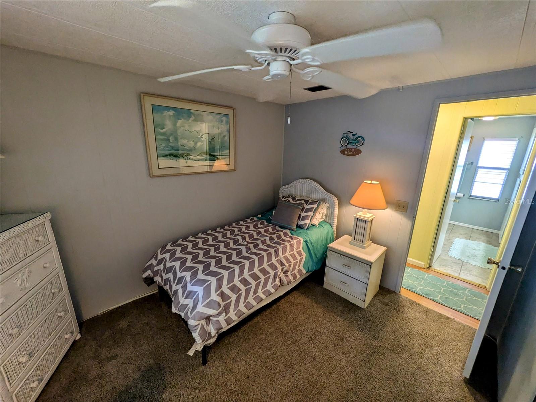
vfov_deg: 85.7
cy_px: 201
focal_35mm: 14
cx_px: 268
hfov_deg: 102.1
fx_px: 217
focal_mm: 1.83
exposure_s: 1/60
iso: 149
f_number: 2.2
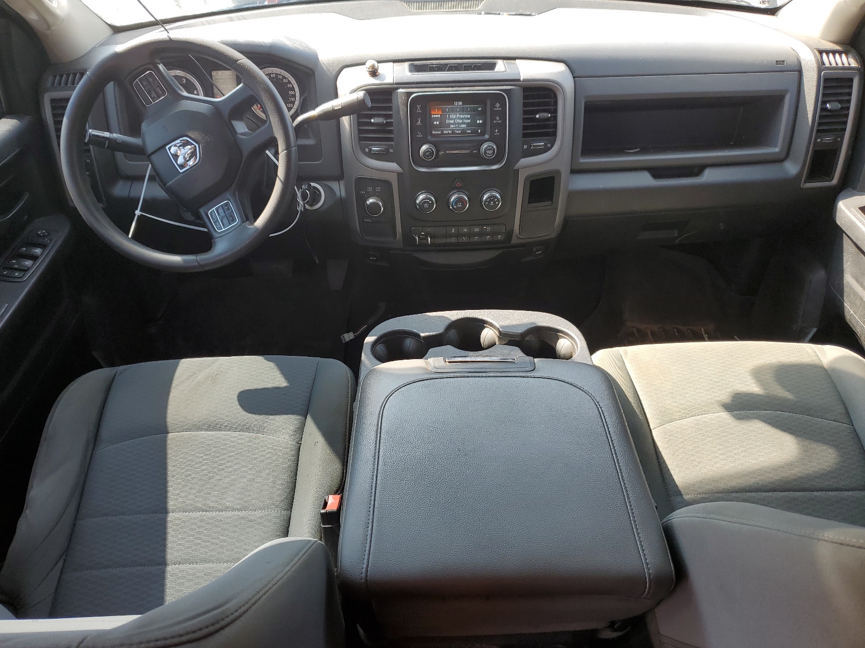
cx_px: 432
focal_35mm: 26
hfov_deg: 67.3
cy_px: 324
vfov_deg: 53.1
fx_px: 650
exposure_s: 1/227
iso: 50
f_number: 1.5
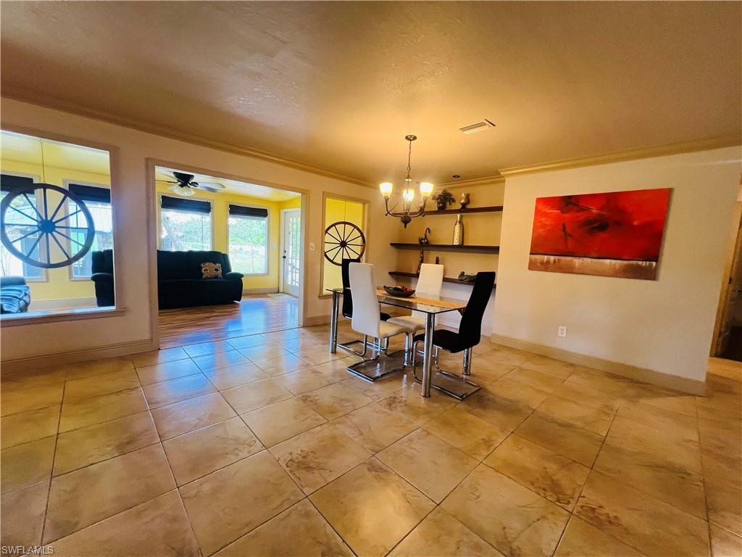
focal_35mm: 13
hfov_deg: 106.2
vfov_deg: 89.9
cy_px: 278
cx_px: 371
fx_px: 279
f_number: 1.8
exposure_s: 1/120
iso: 250
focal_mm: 1.57
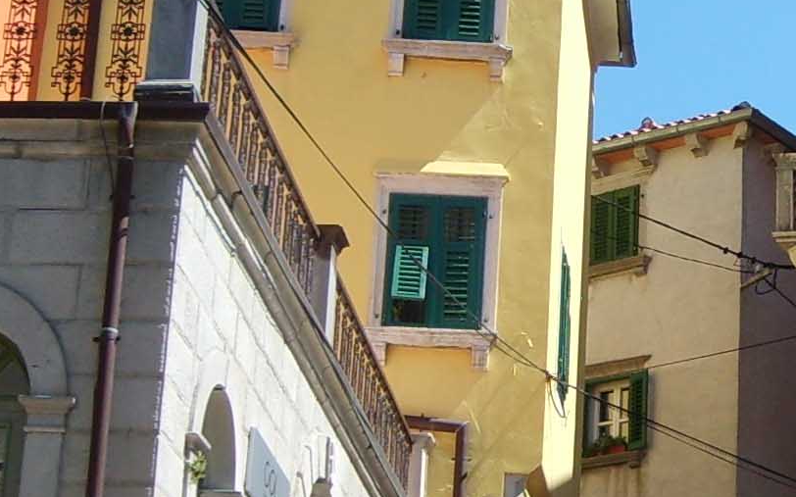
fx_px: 2537
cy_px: 273
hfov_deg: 17.5
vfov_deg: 11.2
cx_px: 749
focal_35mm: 117
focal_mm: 5.8
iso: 50
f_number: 2.8
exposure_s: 1/750
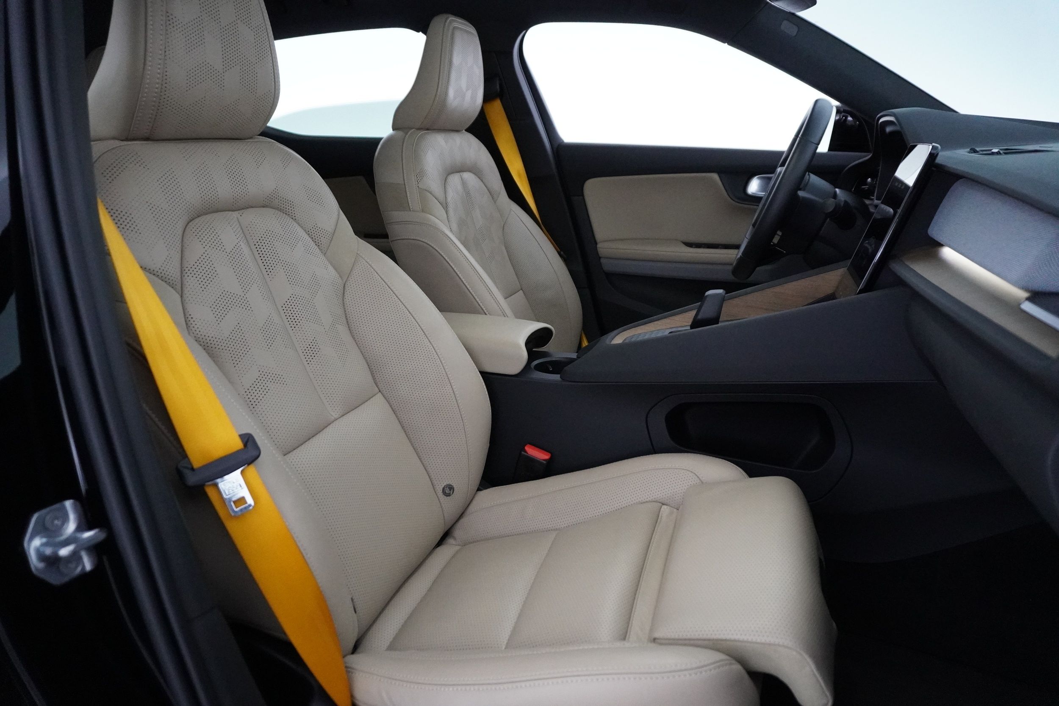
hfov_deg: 73.7
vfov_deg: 53.1
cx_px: 530
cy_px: 353
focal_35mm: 24
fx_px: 706
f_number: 3.5
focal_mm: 16
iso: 5000
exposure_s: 1/160
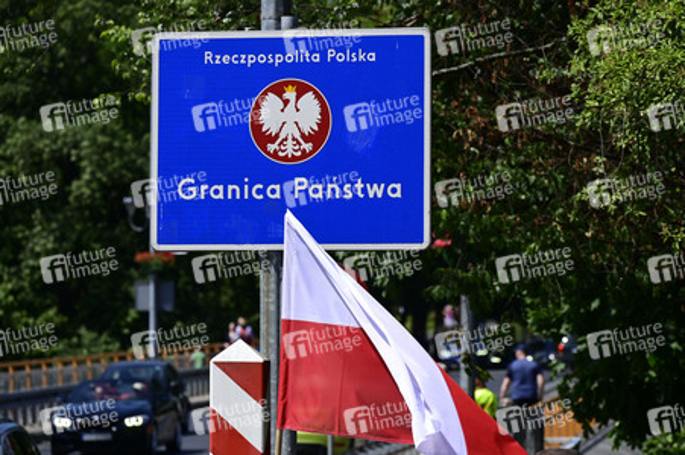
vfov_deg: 6.9
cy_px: 228
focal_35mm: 200
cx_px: 342
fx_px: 3803
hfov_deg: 10.3
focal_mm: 200
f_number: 9
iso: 100
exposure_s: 1/250
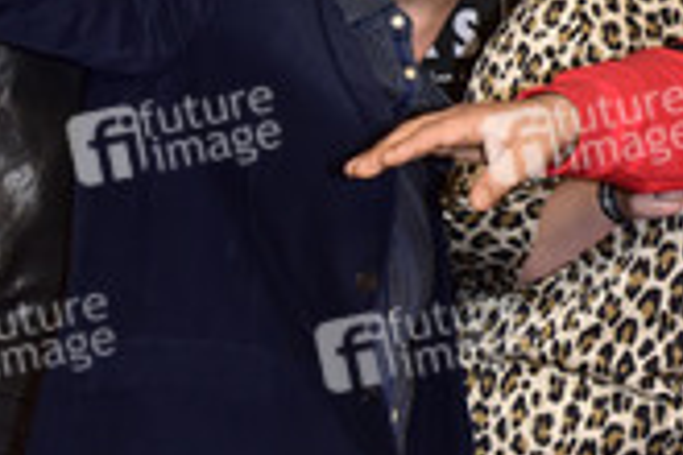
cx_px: 892
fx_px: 1973
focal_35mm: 104
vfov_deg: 13.0
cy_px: 33
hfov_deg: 18.3
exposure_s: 1/250
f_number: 8
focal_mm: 38
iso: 2000
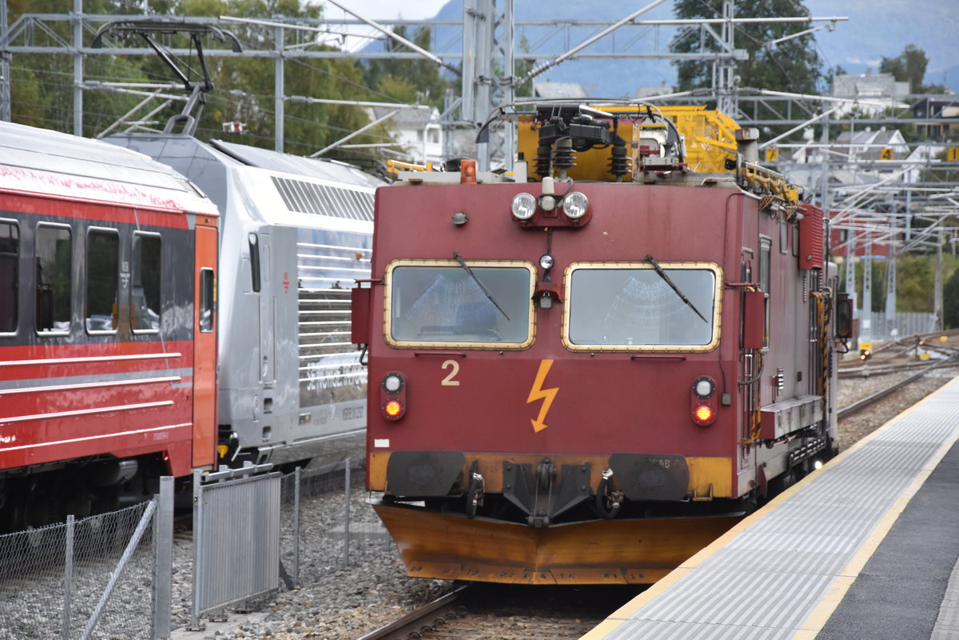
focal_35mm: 147
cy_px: 320
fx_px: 3916
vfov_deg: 9.3
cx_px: 480
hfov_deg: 14.0
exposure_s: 1/250
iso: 900
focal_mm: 98
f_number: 5.6
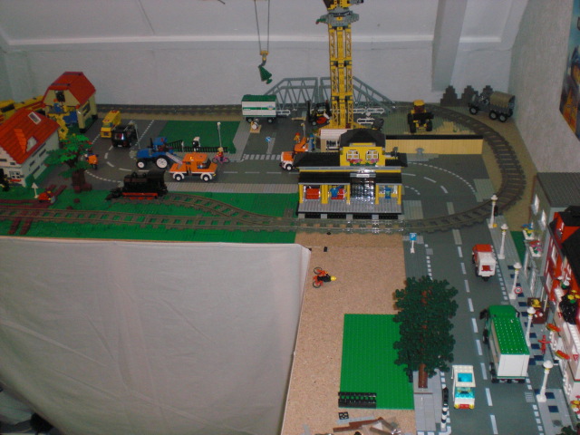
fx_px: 637
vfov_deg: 37.7
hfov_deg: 49.0
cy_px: 218
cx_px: 290
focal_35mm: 38
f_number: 3.1
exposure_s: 1/30
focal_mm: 6.3
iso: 200
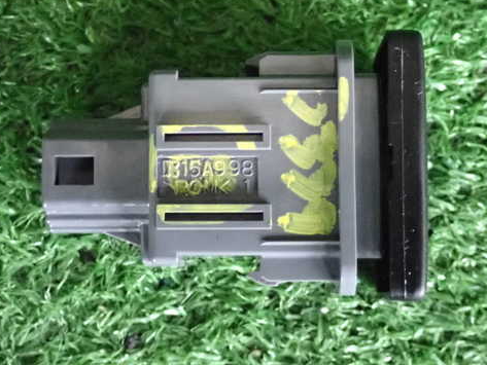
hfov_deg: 23.0
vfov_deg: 17.4
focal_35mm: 85
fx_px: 1196
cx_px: 244
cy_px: 177
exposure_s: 1/80
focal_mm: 11.88
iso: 5000
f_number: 3.8
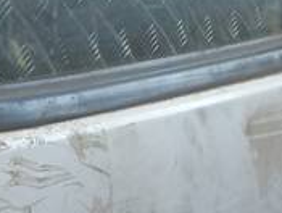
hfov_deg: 11.2
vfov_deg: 9.0
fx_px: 1192
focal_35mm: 146
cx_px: -403
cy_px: 549
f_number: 1.8
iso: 40
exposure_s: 1/100
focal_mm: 4.6
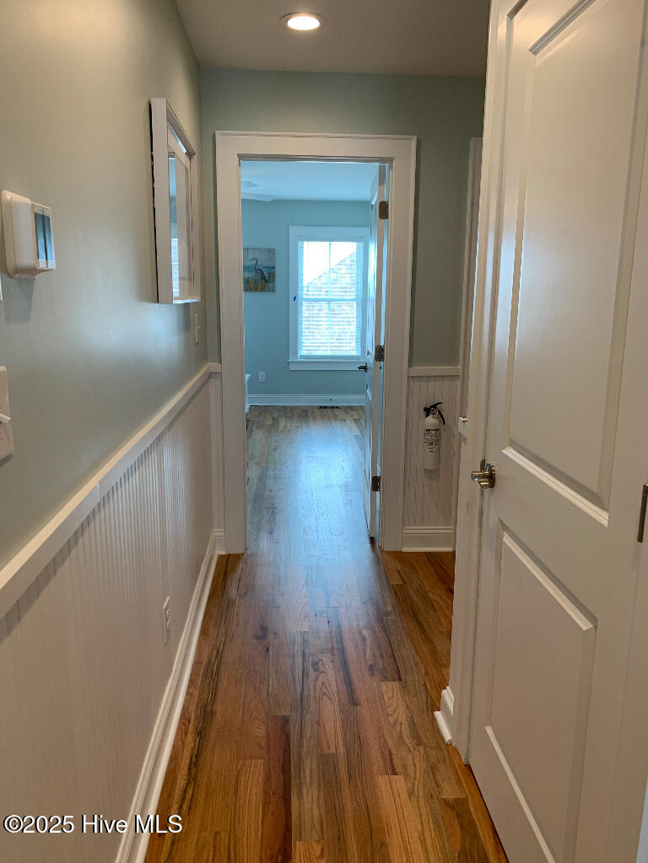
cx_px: 324
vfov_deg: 67.3
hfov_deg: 53.1
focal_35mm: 26
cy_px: 432
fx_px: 649
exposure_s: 1/120
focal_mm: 4.25
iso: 80
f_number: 1.8
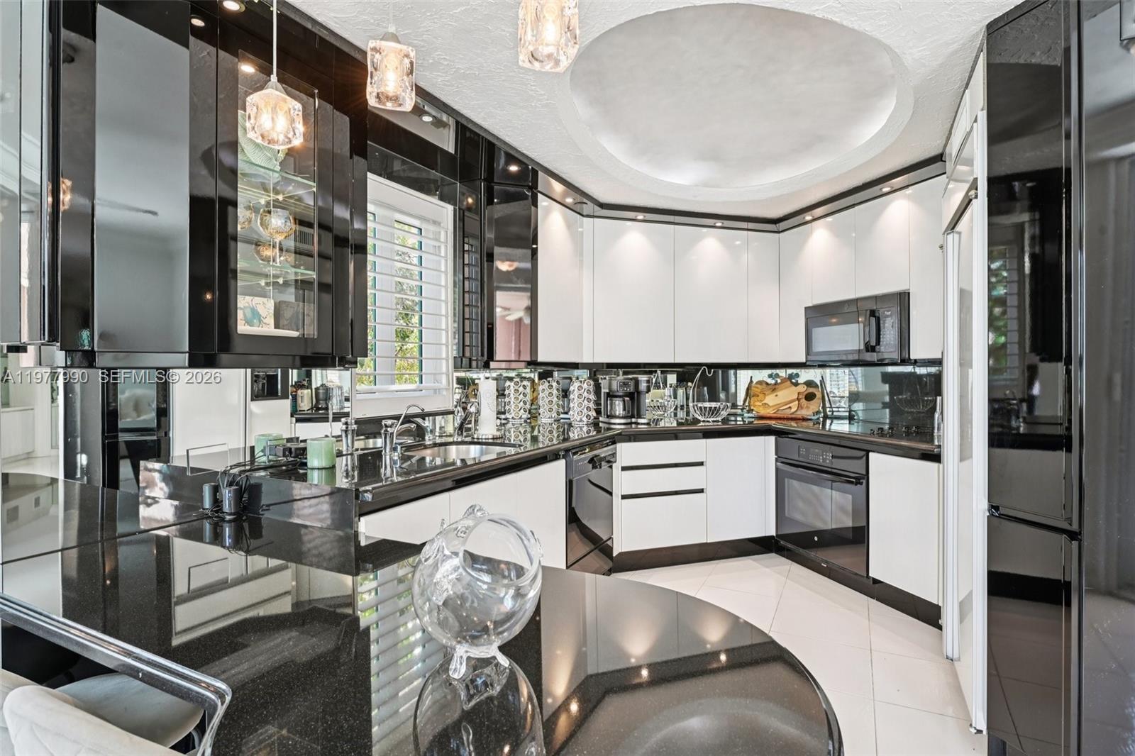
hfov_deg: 90.0
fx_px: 567
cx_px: 568
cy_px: 378
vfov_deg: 67.4
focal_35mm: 18
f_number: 8
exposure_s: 1/20
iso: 360
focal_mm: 18
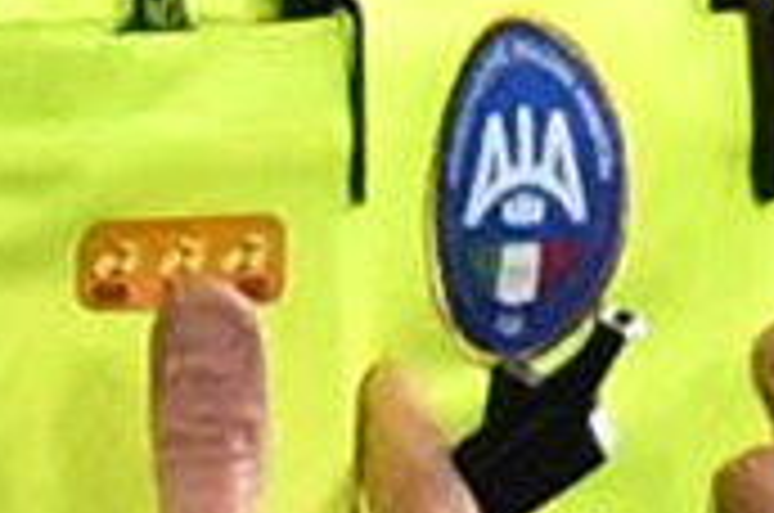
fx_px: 90089
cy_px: -387
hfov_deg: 0.5
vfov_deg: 0.3
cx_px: 364
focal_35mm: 4198
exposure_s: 1/1600
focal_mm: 400
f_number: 4
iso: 5000
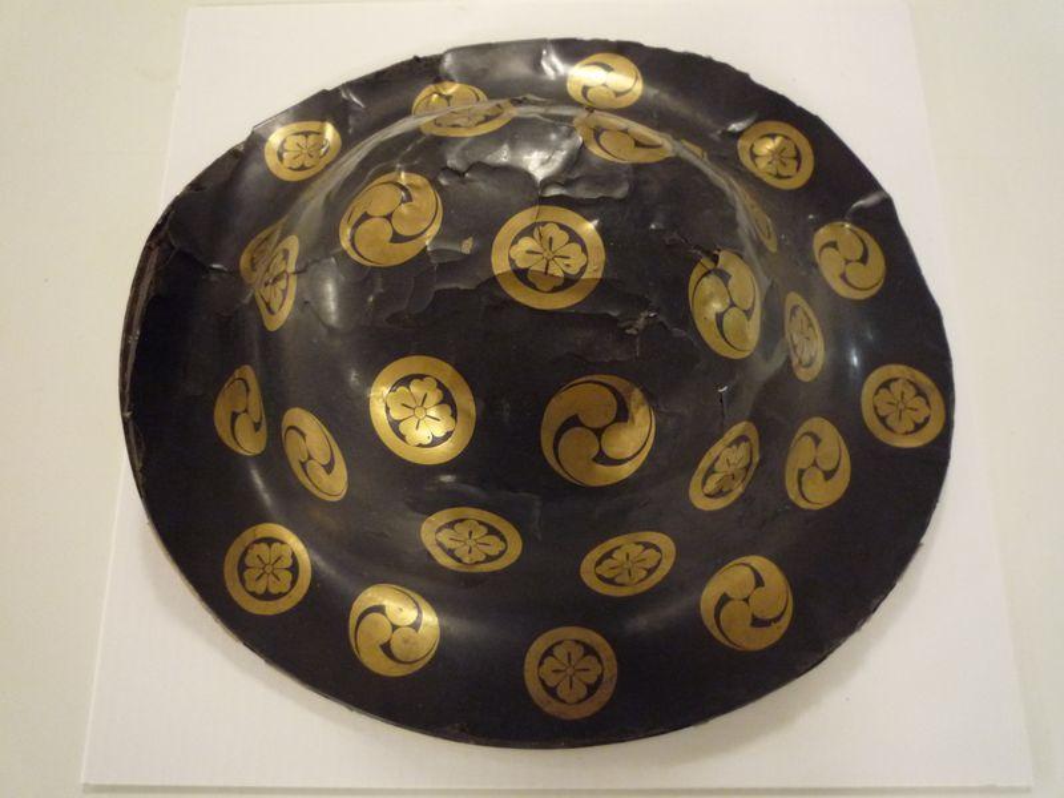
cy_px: 399
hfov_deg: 69.4
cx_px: 532
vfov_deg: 54.9
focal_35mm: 25
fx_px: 768
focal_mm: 4.4
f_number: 2.8
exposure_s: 1/10
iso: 400
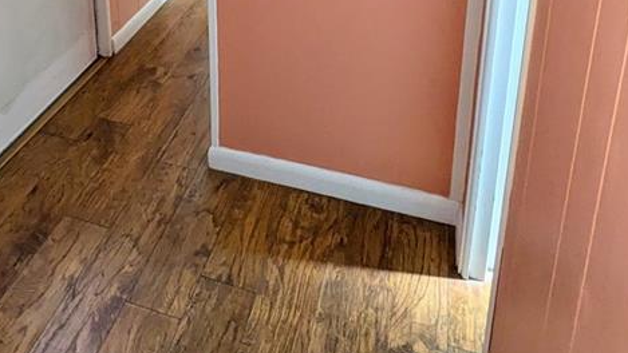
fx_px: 650
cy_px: -110
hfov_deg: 50.5
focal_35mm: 39
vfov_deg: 25.9
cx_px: 199
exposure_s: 1/40
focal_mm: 1.83
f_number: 2.2
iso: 218
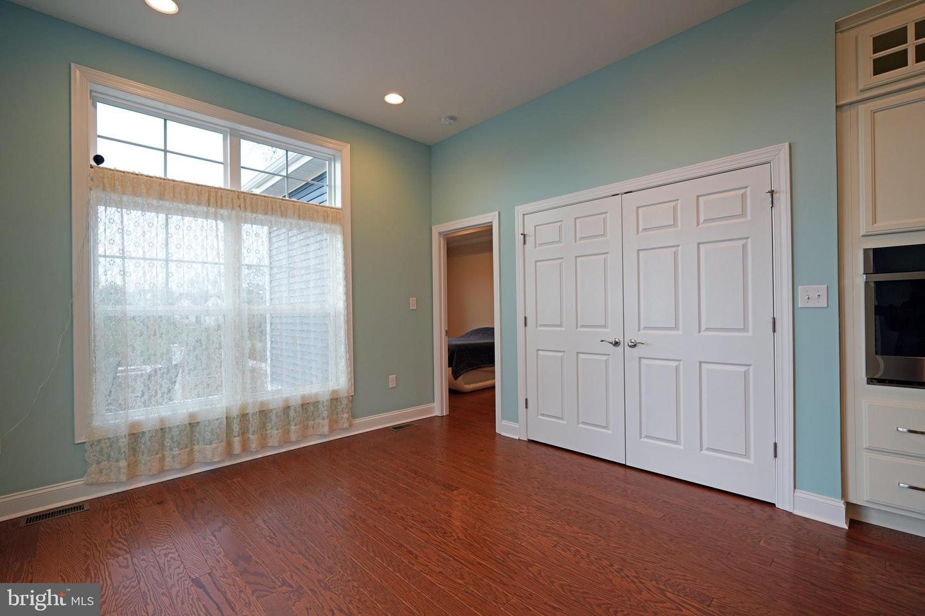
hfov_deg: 96.7
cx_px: 462
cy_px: 308
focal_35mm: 16
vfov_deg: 73.7
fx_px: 411
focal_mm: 16
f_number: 4
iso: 640
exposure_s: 1/160
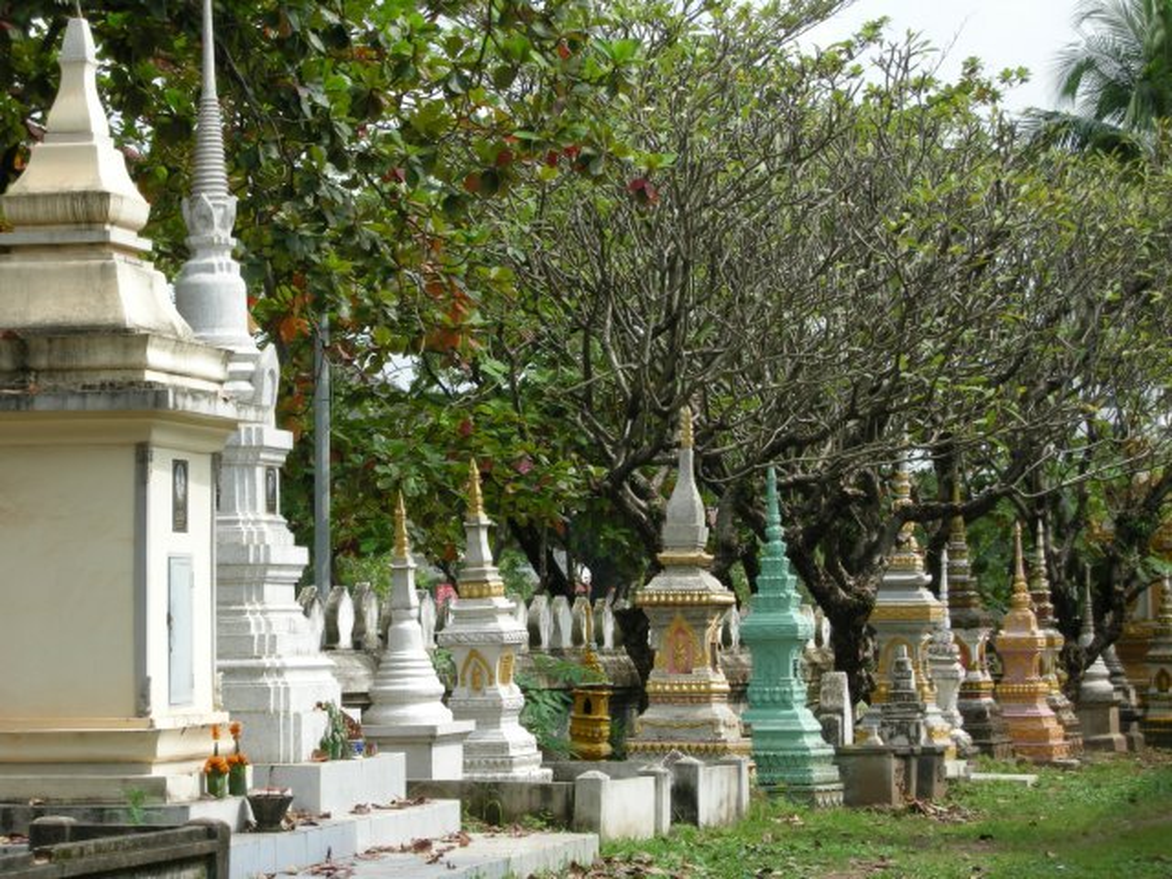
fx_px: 3961
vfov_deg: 12.7
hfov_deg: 16.8
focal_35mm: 117
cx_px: 586
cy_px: 440
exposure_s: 1/187
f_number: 5.6
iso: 64
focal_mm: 24.5
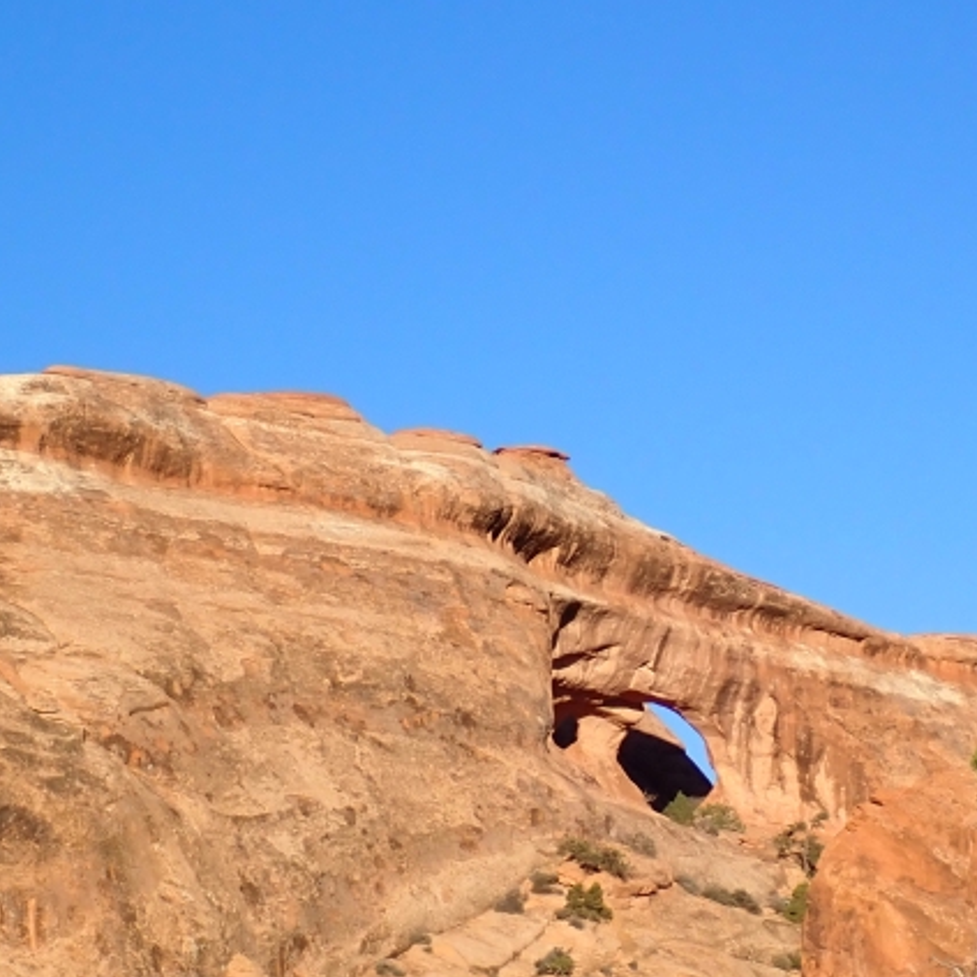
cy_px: 746
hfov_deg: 10.8
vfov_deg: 10.8
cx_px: 691
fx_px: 5141
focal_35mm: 161
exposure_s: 1/400
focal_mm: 13.65
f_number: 5.6
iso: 100
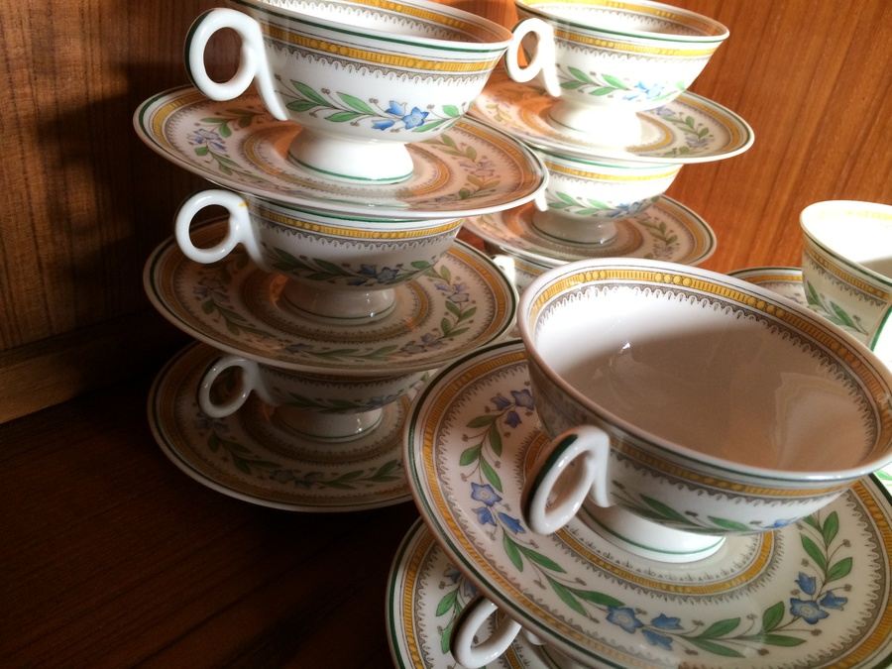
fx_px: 773
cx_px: 446
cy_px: 334
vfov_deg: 46.8
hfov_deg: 60.0
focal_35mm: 30
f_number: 2.2
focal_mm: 4.12
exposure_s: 1/30
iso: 50
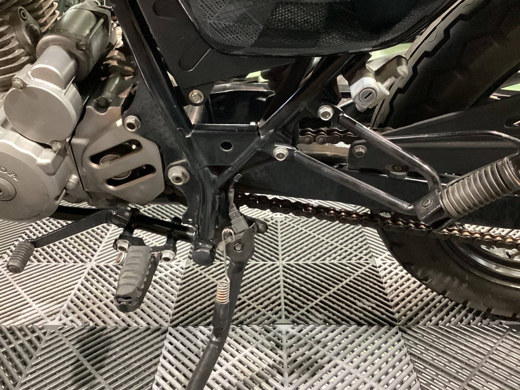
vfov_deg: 44.2
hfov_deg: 56.8
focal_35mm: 32
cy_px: 198
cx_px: 266
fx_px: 481
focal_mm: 3.3
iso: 800
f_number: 2.4
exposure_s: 1/17
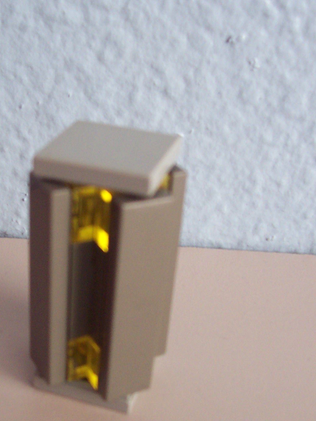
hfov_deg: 26.8
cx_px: 93
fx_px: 657
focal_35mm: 54
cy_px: 275
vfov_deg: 35.3
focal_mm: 5.6
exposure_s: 1/10
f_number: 2.8
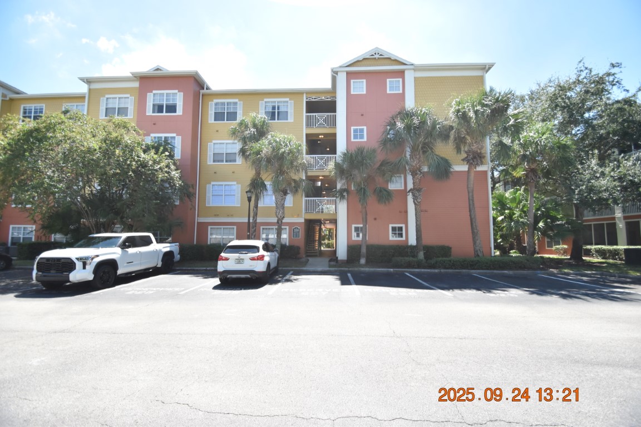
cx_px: 320
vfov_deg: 77.3
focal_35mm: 15
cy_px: 214
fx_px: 267
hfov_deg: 100.4
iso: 800
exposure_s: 1/3000
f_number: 3.5
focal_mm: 10
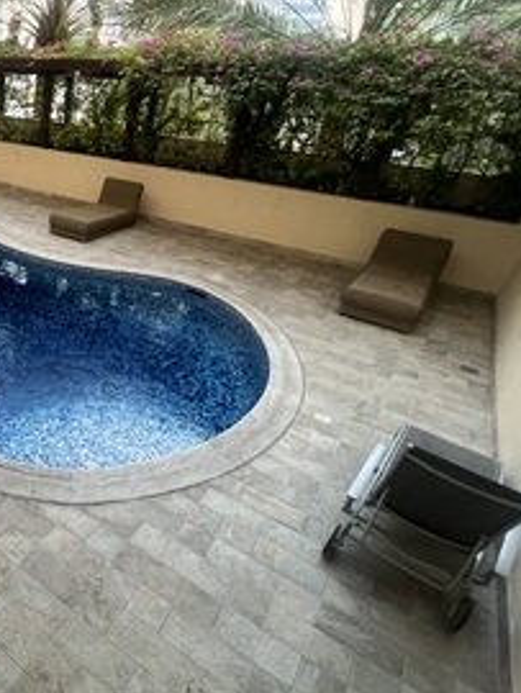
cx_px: 19
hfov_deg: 51.2
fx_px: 441
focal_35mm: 22
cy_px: 355
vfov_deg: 76.3
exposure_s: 1/67
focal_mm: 1.57
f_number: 1.8
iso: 250
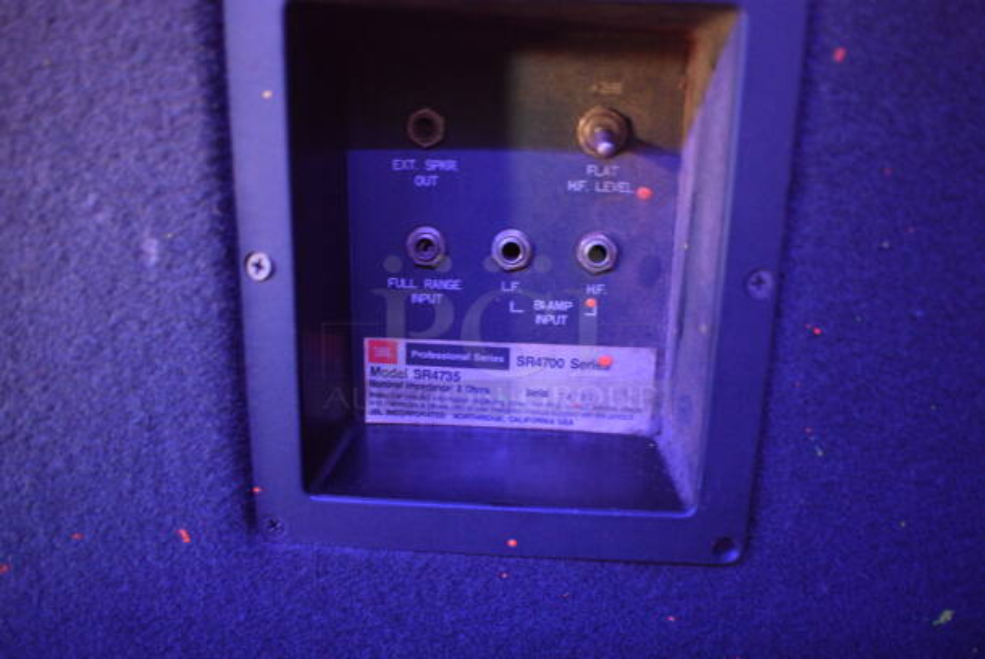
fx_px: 822
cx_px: 492
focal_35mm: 30
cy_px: 330
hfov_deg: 61.9
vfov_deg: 43.7
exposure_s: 1/5
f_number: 3.5
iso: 3200
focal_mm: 20
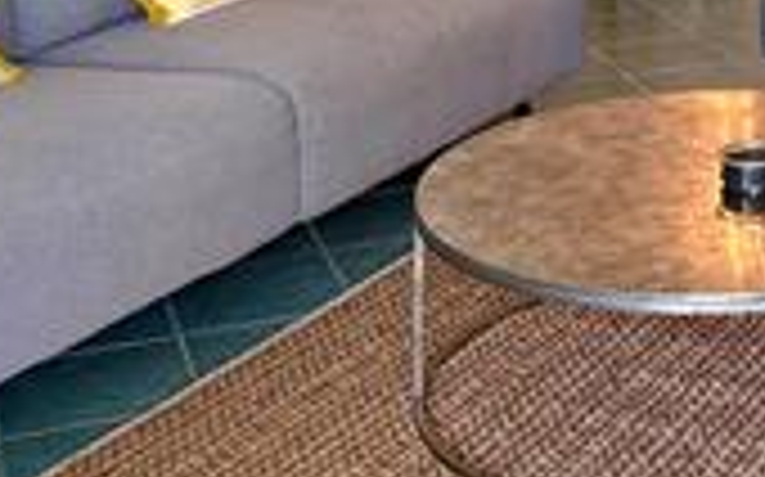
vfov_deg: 12.5
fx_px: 2000
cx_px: 868
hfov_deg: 20.5
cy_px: -364
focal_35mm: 96
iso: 125
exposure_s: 1/120
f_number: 1.78
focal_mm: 6.76
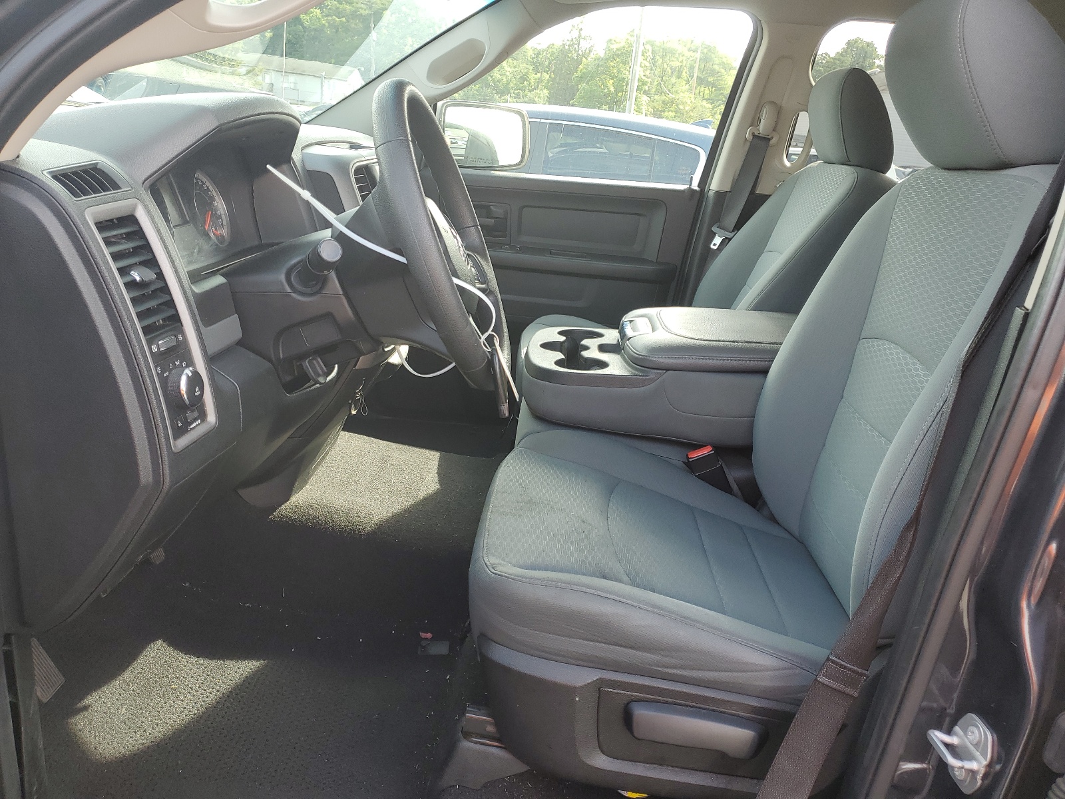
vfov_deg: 53.1
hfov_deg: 67.3
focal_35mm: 26
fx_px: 800
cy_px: 400
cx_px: 532
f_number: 1.5
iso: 50
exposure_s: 1/179
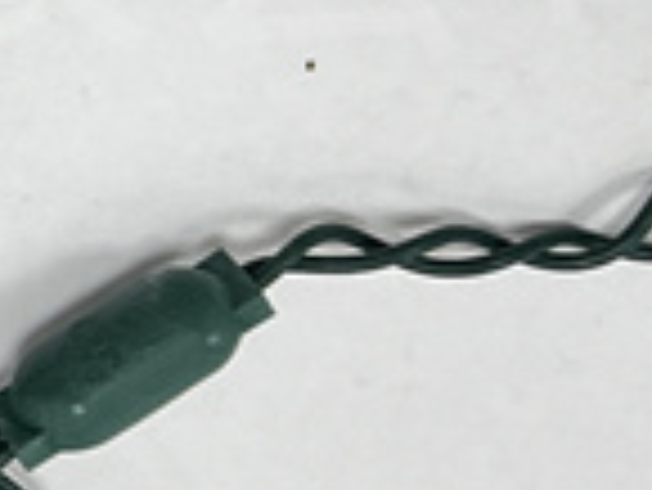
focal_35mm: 179
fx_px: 3374
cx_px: -1070
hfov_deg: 9.4
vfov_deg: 8.2
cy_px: -135
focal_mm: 5.1
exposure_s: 1/100
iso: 100
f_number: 1.6
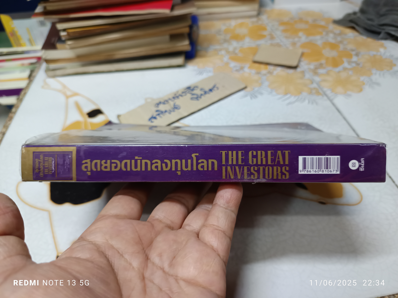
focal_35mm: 24
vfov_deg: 56.8
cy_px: 149
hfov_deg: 71.6
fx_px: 276
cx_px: 199
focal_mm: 5.31
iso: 1049
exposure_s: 1/25
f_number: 1.7
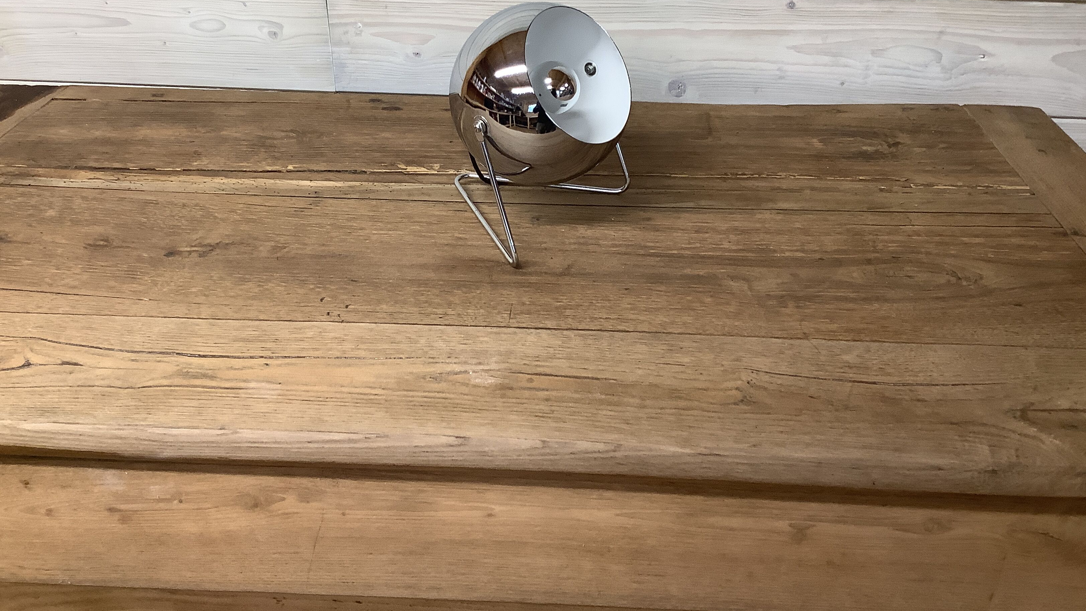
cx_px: 541
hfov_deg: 58.0
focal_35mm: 34
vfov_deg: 34.3
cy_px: 203
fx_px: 979
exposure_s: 1/50
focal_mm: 3.3
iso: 100
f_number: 2.4
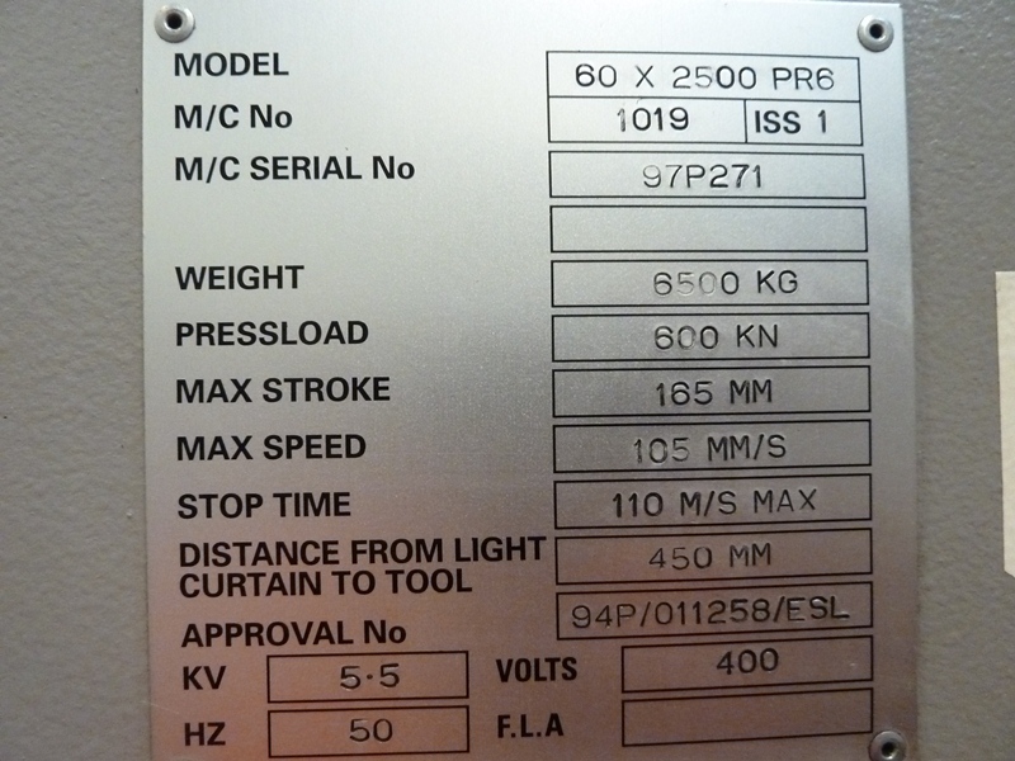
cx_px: 508
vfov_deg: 54.9
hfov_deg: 69.4
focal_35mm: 25
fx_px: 733
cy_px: 380
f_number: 3.3
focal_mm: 4.1
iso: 800
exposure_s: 1/25
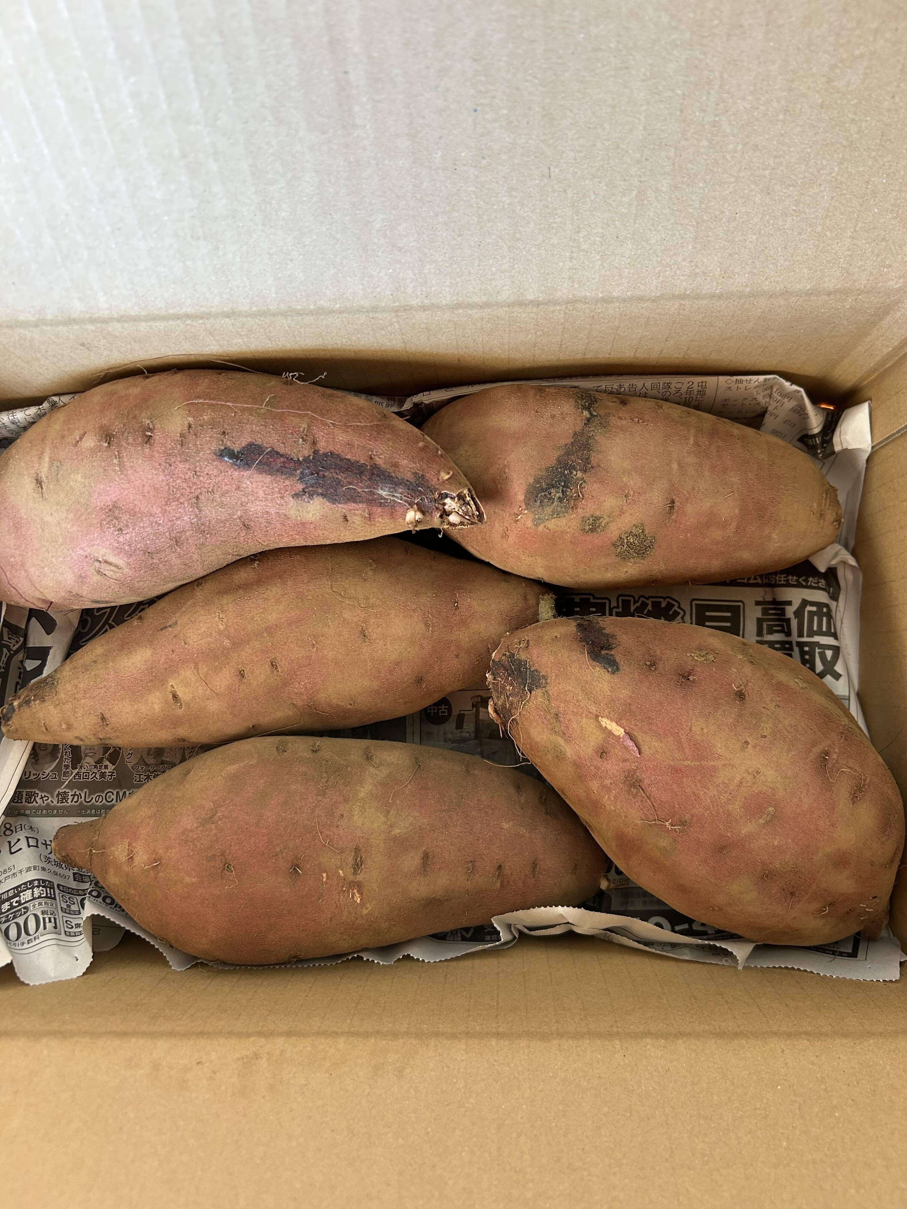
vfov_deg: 67.3
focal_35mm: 26
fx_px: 908
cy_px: 604
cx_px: 454
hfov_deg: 53.1
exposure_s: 1/121
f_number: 1.5
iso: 125
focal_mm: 5.7
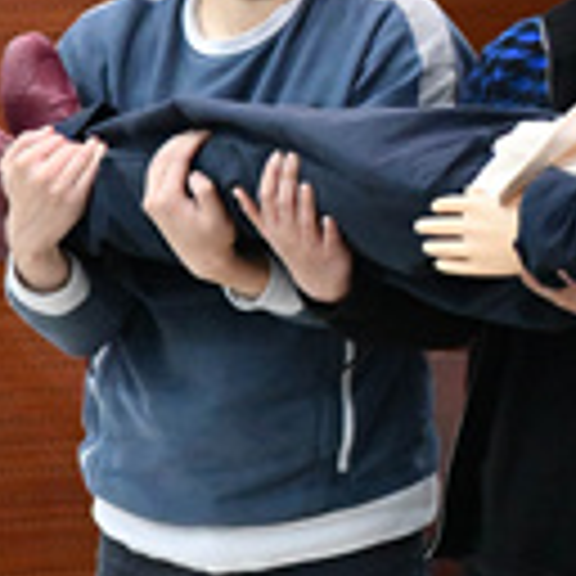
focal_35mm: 232
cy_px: -74
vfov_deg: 7.5
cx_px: 1030
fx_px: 4368
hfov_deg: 7.3
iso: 20000
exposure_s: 1/200
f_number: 7.1
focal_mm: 70
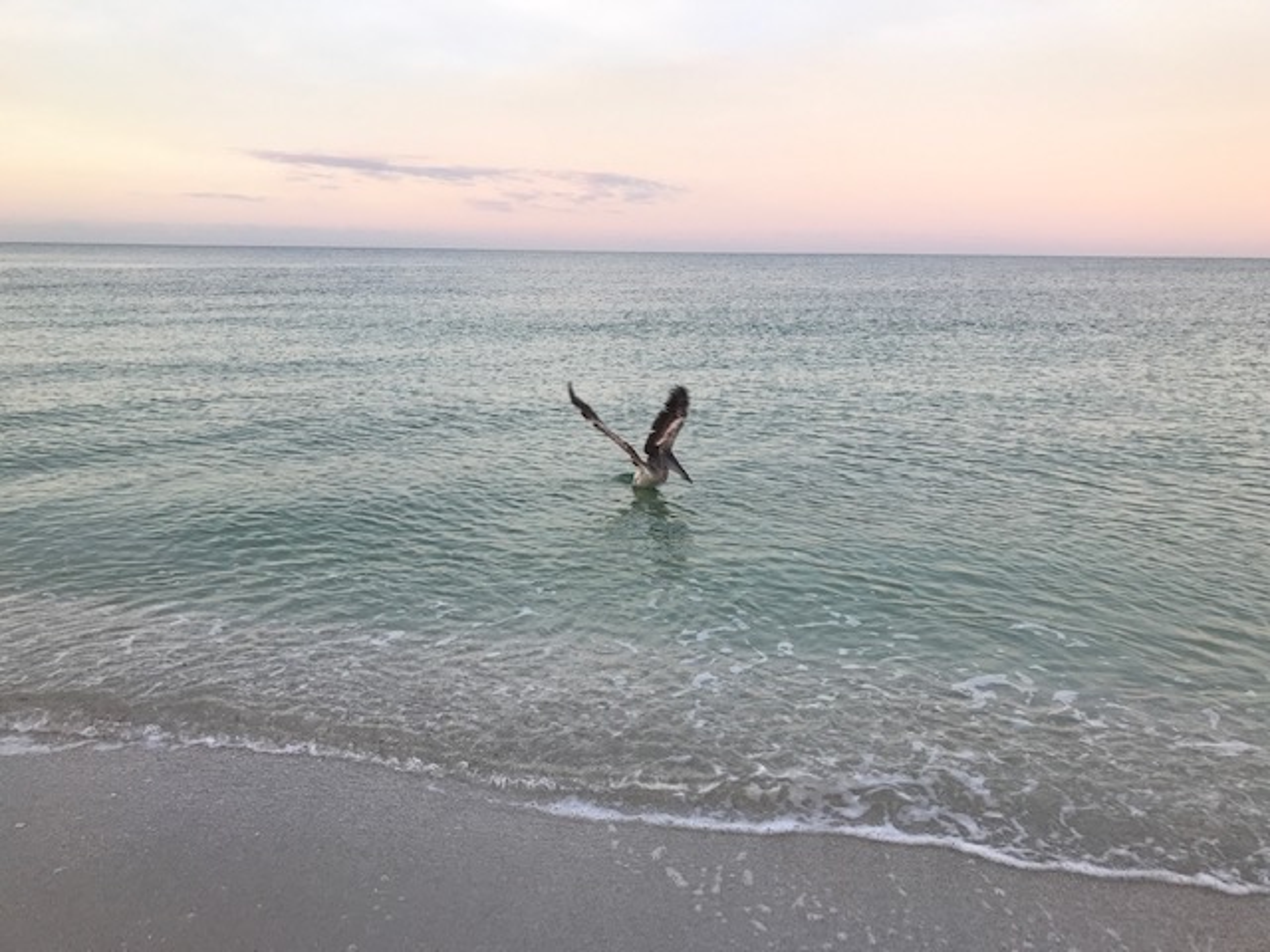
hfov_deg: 63.4
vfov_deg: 49.7
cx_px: 635
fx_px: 1027
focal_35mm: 28
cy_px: 476
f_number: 1.8
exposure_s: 1/180
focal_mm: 3.99
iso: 20
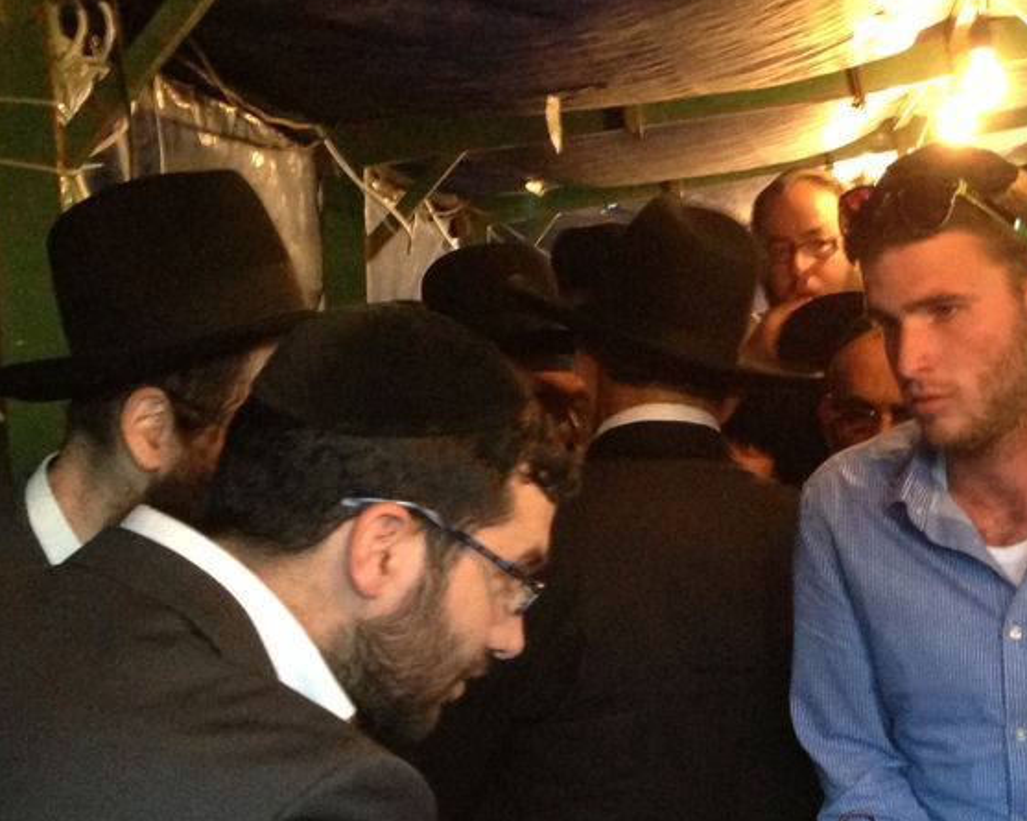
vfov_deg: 18.7
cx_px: 861
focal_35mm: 81
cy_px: 703
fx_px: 2461
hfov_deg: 23.1
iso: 400
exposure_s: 1/17
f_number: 2.4
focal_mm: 4.13
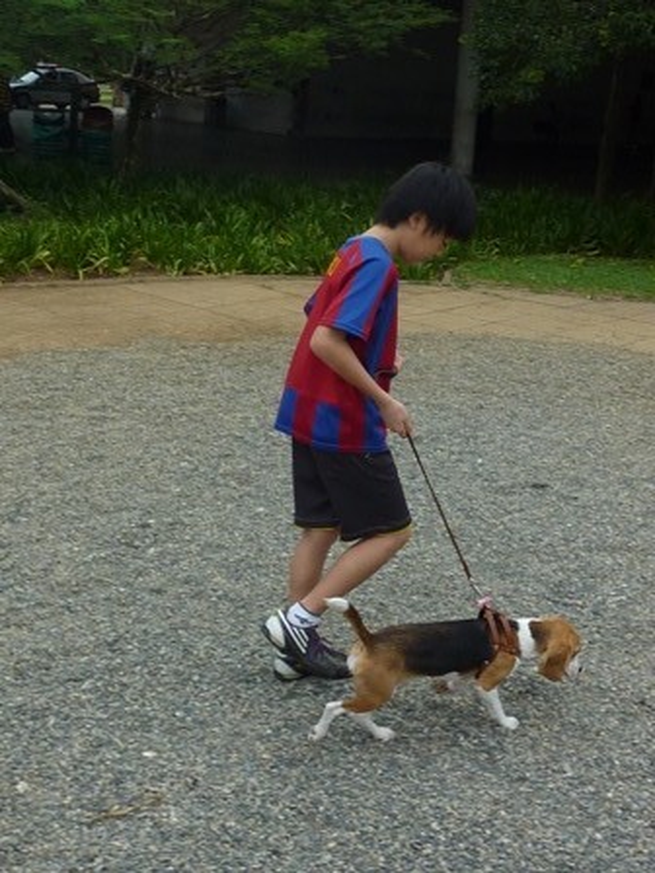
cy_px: 436
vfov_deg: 39.7
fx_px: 1211
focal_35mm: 48
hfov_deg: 30.3
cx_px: 328
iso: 125
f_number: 4
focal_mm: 4.4
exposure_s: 1/250
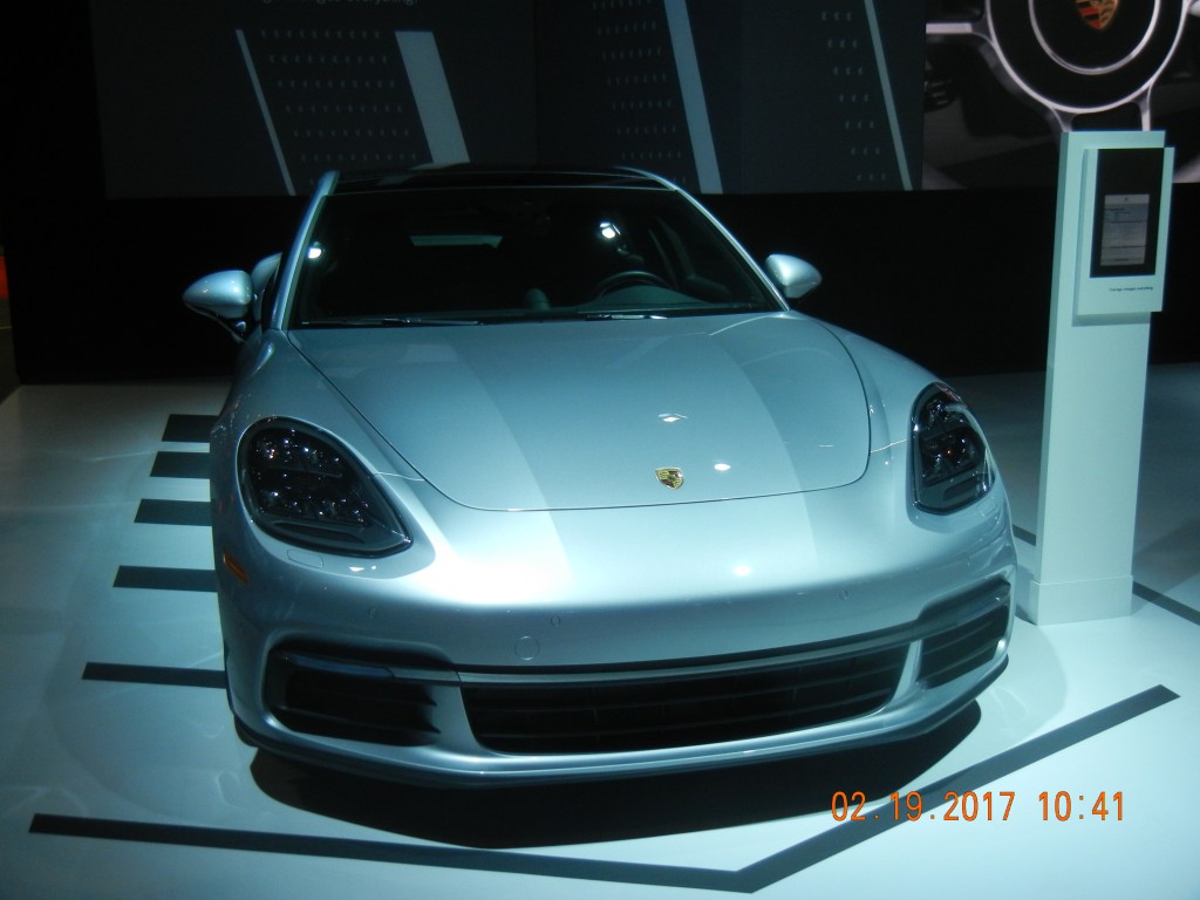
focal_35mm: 39
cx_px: 600
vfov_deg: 36.8
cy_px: 450
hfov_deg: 47.9
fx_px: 1352
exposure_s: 1/250
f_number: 3.7
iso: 396
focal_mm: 7.1
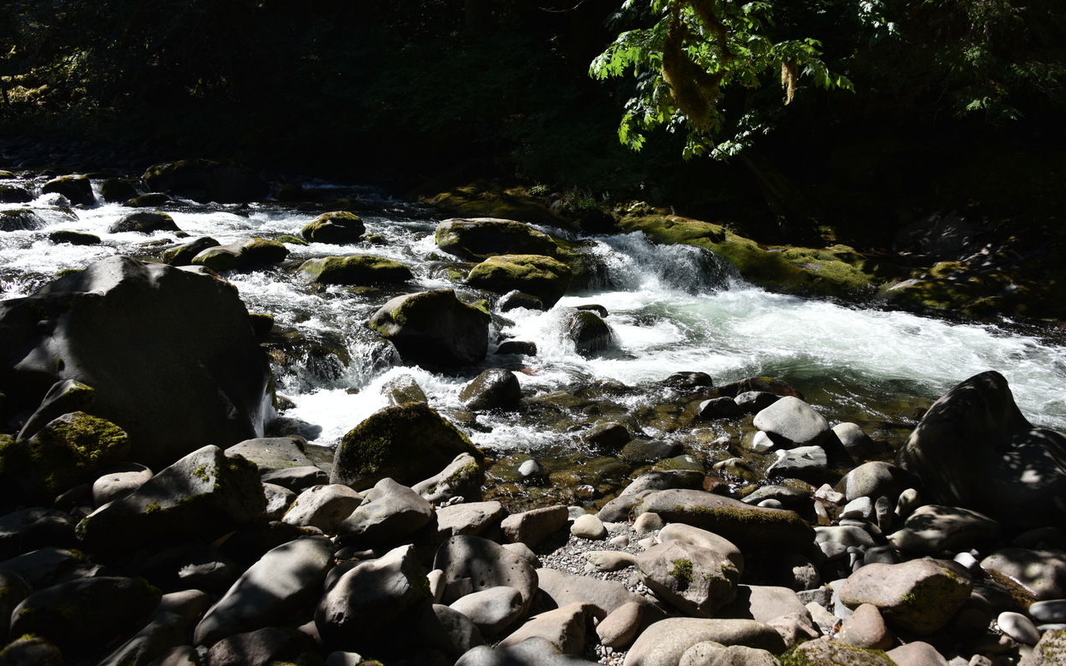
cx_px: 538
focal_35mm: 29
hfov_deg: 64.6
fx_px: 842
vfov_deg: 43.1
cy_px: 325
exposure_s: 1/250
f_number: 8
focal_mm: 28
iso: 100
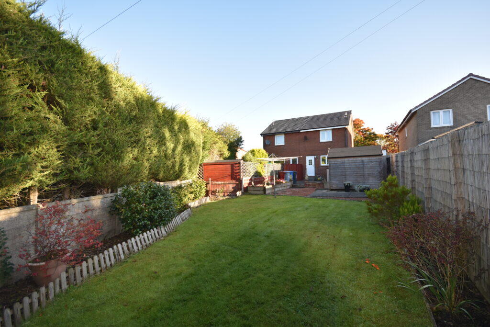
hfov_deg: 100.4
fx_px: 204
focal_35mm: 15
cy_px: 164
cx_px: 245
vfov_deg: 77.3
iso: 180
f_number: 5.6
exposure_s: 1/125
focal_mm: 10
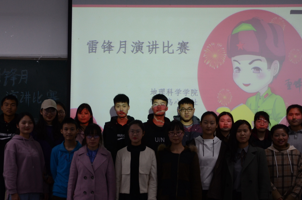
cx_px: 123
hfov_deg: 31.4
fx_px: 536
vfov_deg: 21.1
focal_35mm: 64
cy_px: 118
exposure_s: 1/60
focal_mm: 30
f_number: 4.5
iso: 560
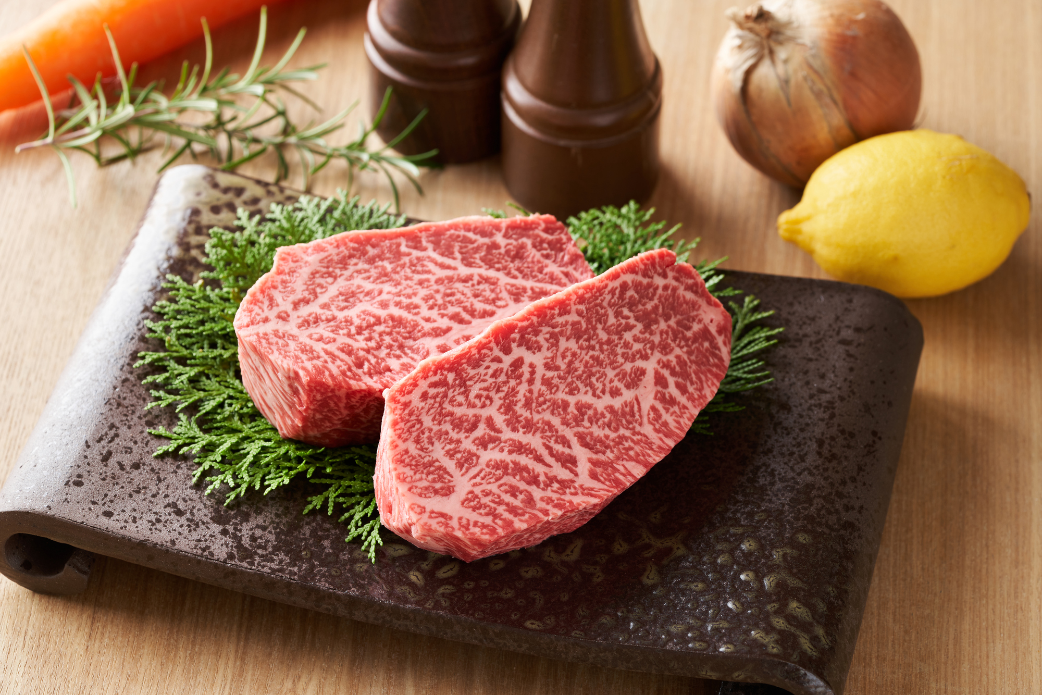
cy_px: 348
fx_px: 2605
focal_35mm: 90
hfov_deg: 22.6
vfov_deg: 15.2
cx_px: 521
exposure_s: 1/125
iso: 100
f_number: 8
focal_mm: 90
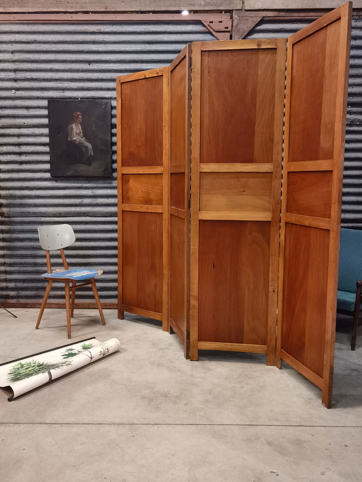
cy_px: 241
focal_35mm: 31
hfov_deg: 45.4
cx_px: 181
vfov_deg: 58.4
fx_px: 432
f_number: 1.9
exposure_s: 1/20
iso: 640
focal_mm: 6.71
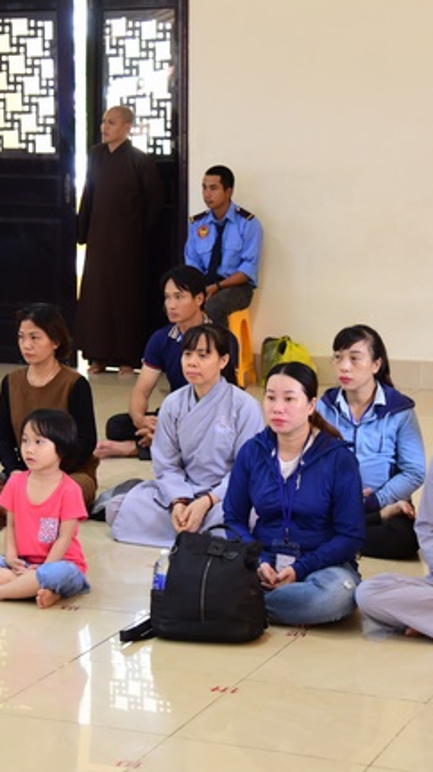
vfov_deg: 24.5
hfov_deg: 13.9
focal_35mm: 87
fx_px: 1778
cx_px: 188
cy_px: 385
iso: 2000
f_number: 4
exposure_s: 1/60
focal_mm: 55
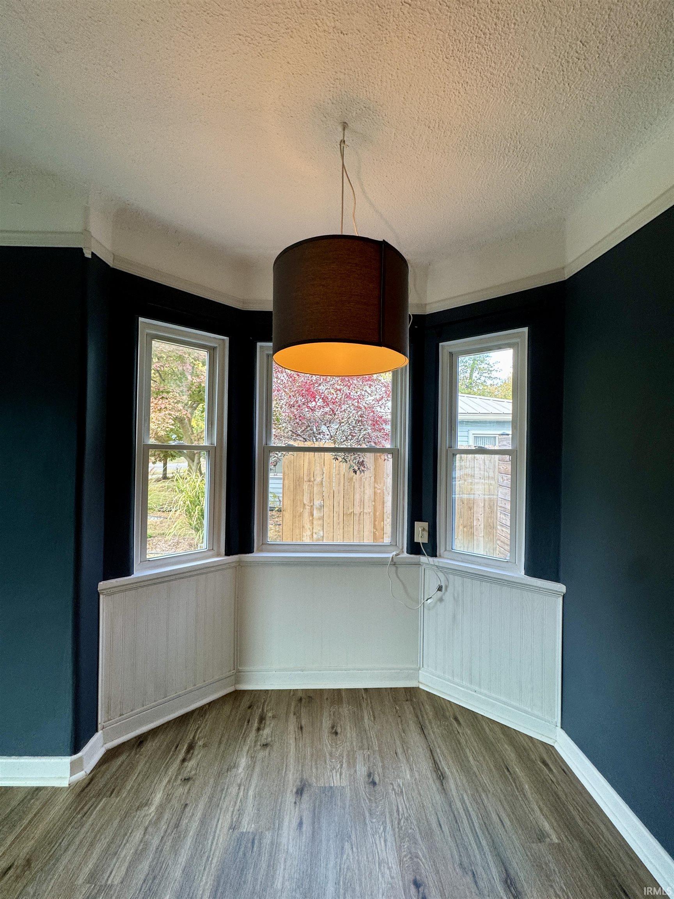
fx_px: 363
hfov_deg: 85.7
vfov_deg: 102.1
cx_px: 337
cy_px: 450
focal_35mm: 14
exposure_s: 1/120
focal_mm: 2.22
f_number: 2.2
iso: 125
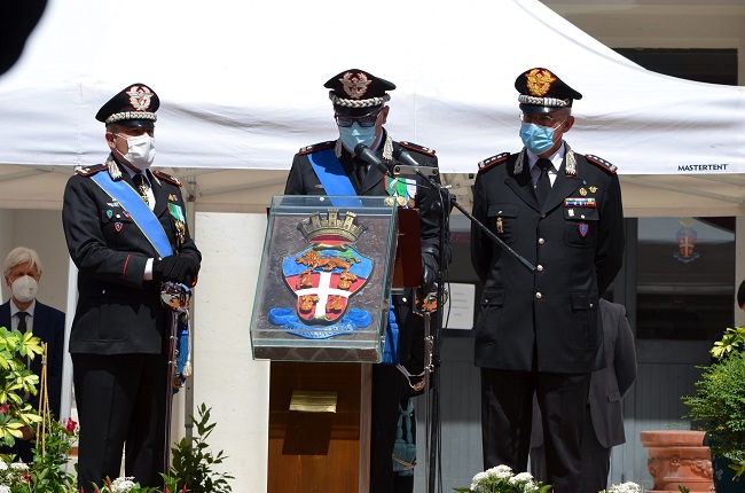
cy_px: 246
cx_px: 372
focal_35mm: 150
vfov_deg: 9.1
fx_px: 3097
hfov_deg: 13.7
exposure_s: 1/320
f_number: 9
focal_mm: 100
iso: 100
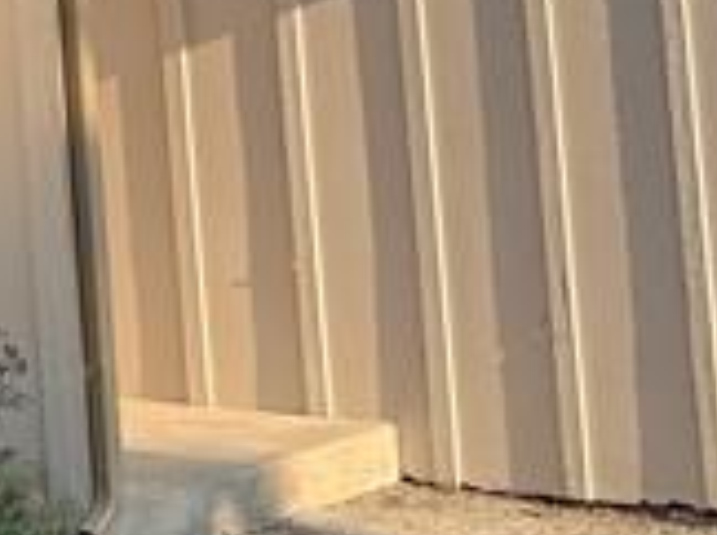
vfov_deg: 9.1
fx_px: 3144
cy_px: -599
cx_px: -735
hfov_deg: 11.6
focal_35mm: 152
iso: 80
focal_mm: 6.76
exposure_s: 1/2200
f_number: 1.8
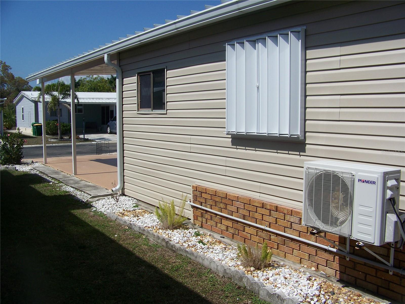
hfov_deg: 51.4
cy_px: 152
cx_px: 202
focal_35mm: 36
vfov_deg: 39.7
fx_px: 421
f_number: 4
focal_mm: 5.85
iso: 64
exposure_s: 1/1000
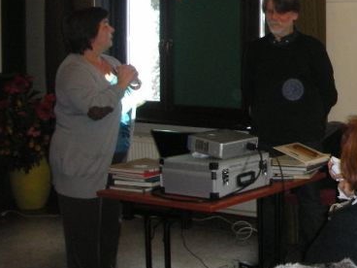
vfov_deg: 19.2
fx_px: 784
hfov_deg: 24.2
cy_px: 61
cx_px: 382
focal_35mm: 76
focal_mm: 5.8
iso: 177
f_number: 3
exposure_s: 1/60.1
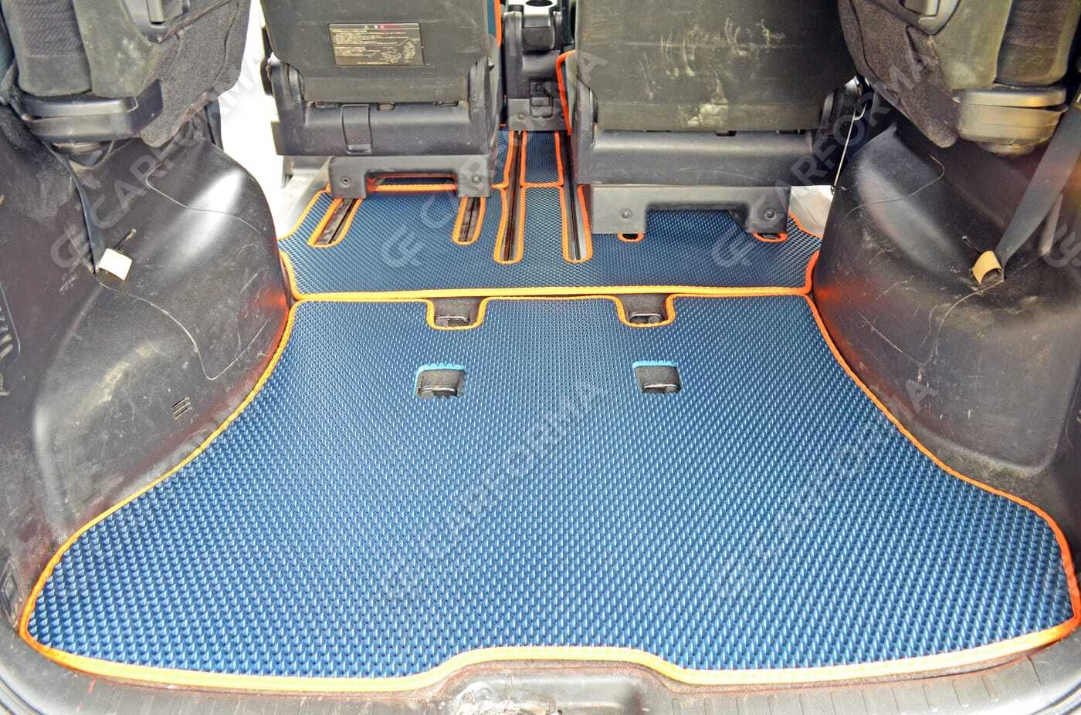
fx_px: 989
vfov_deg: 39.8
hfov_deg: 57.3
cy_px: 358
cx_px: 540
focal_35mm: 33
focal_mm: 22
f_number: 6.7
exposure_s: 1/15
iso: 800
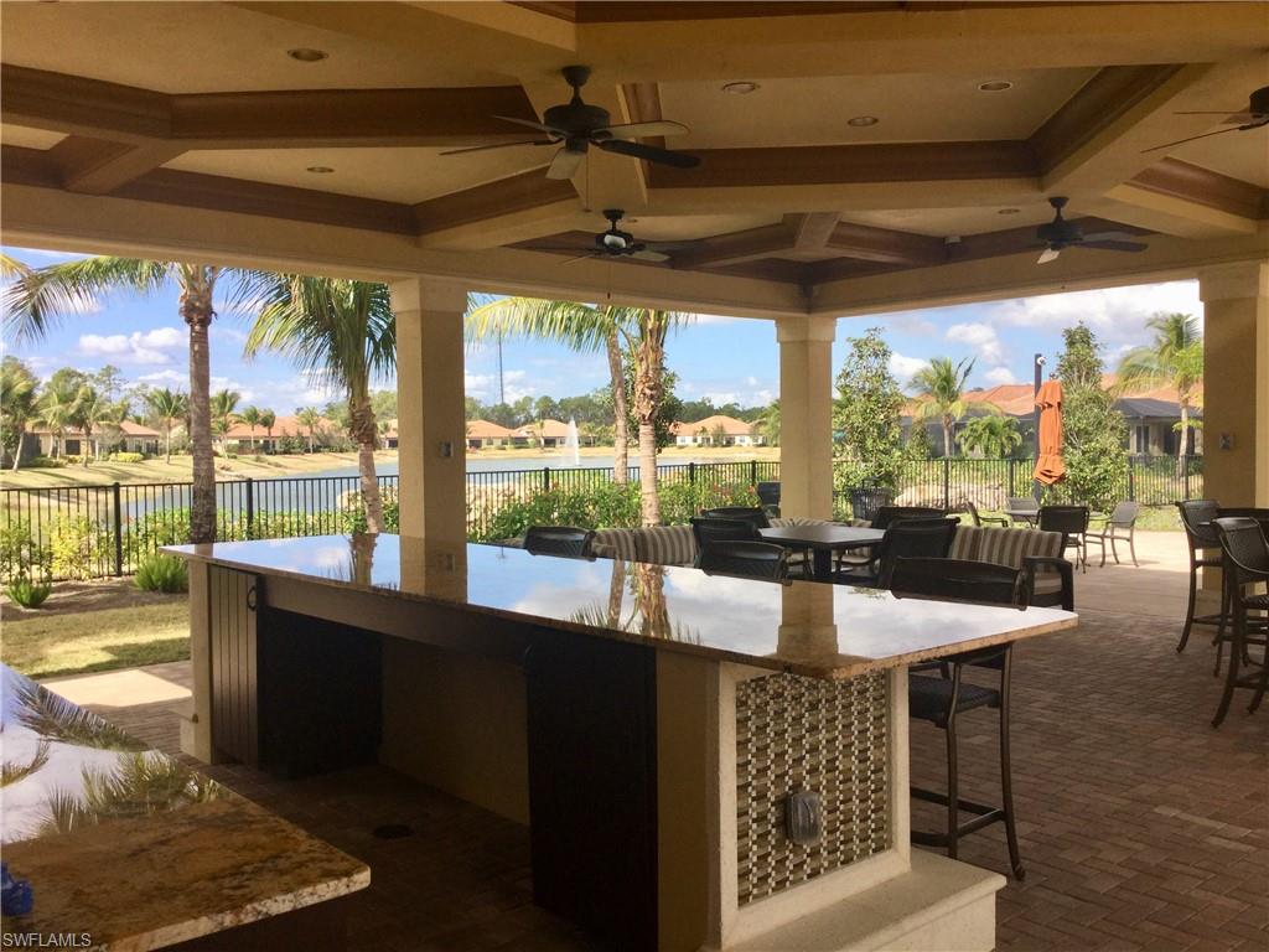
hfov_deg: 58.4
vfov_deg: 45.4
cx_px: 634
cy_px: 476
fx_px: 1136
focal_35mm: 31
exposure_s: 1/662
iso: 25
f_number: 2.4
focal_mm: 3.3
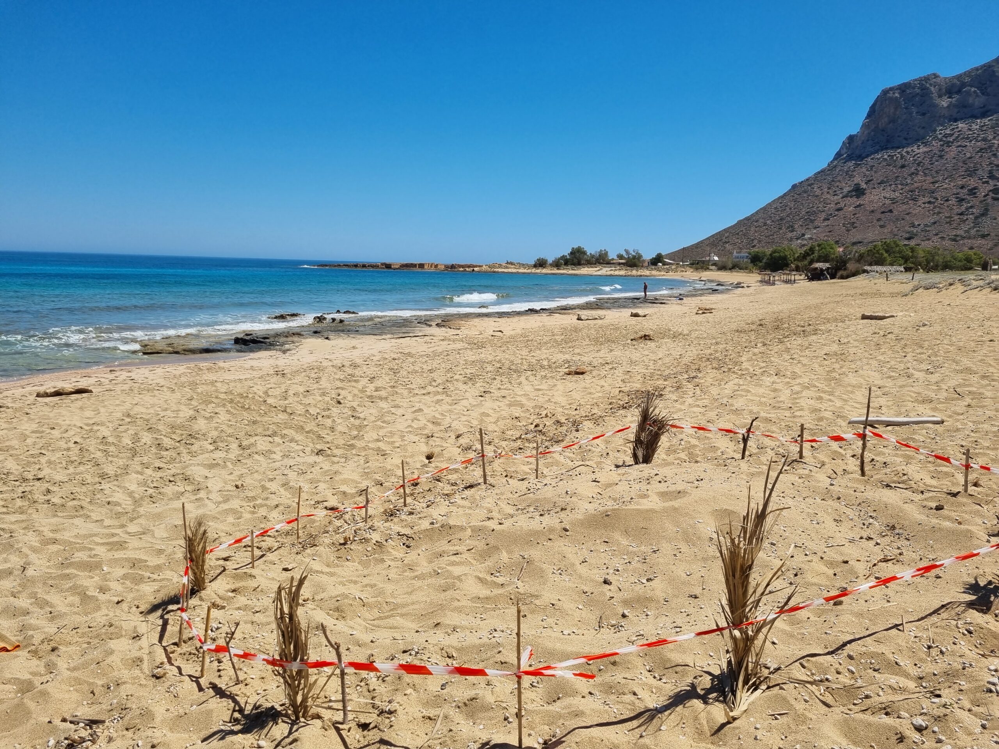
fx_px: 750
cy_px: 374
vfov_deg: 53.1
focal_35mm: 26
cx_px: 500
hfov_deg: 67.3
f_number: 1.8
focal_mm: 5.4
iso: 50
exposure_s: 1/5184
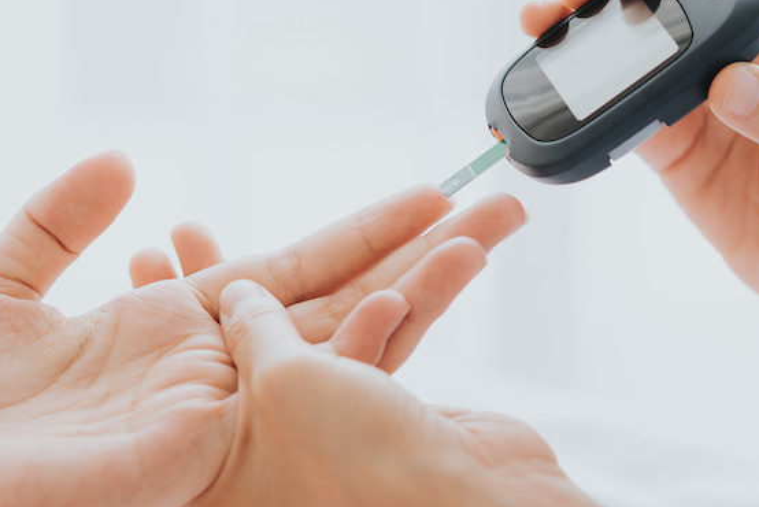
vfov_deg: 7.5
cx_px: 241
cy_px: 280
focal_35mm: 184
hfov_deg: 11.2
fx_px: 3881
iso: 320
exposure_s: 1/160
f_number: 3.2
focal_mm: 85
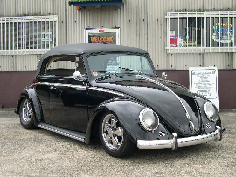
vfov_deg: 28.0
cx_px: 118
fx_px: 355
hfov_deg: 36.8
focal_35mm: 52
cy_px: 88
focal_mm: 11.1
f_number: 3.2
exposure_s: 1/145
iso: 100
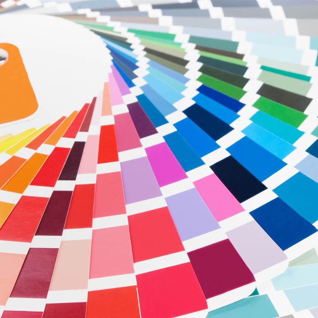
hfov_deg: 16.6
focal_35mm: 105
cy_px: 160
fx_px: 1091
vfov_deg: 16.6
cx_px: 180
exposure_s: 1/125
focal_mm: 55
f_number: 13
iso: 100
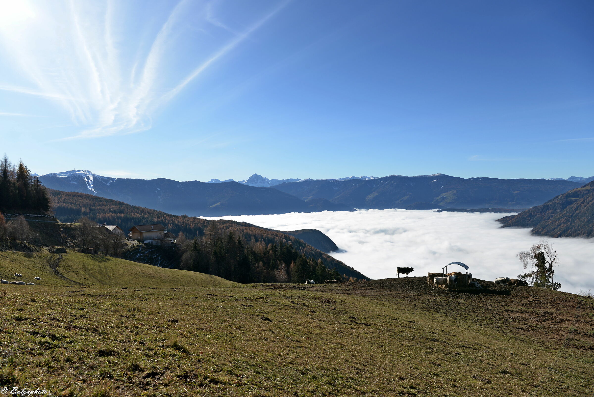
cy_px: 198
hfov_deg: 73.7
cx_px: 297
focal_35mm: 24
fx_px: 396
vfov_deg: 53.2
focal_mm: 24
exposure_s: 1/400
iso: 100
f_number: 8
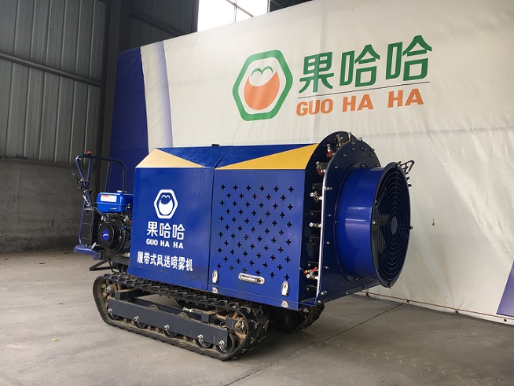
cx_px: 257
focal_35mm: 29
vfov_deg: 48.3
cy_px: 193
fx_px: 431
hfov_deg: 61.6
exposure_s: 1/50
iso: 25
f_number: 2.2
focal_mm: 4.15
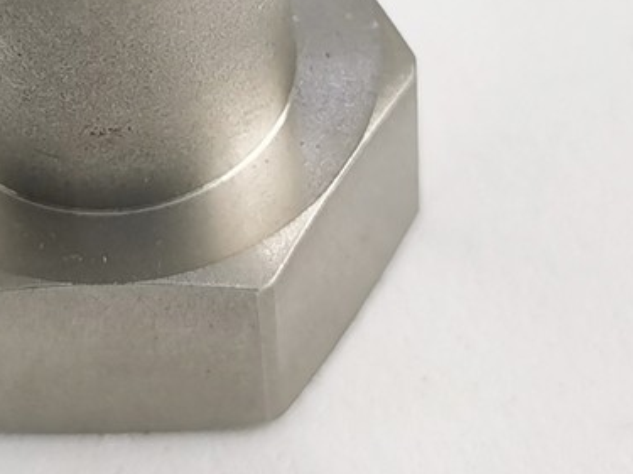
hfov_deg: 18.8
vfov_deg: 14.2
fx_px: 1883
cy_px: 57
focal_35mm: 103
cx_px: 93
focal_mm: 5.58
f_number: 1.8
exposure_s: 1/620
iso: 50
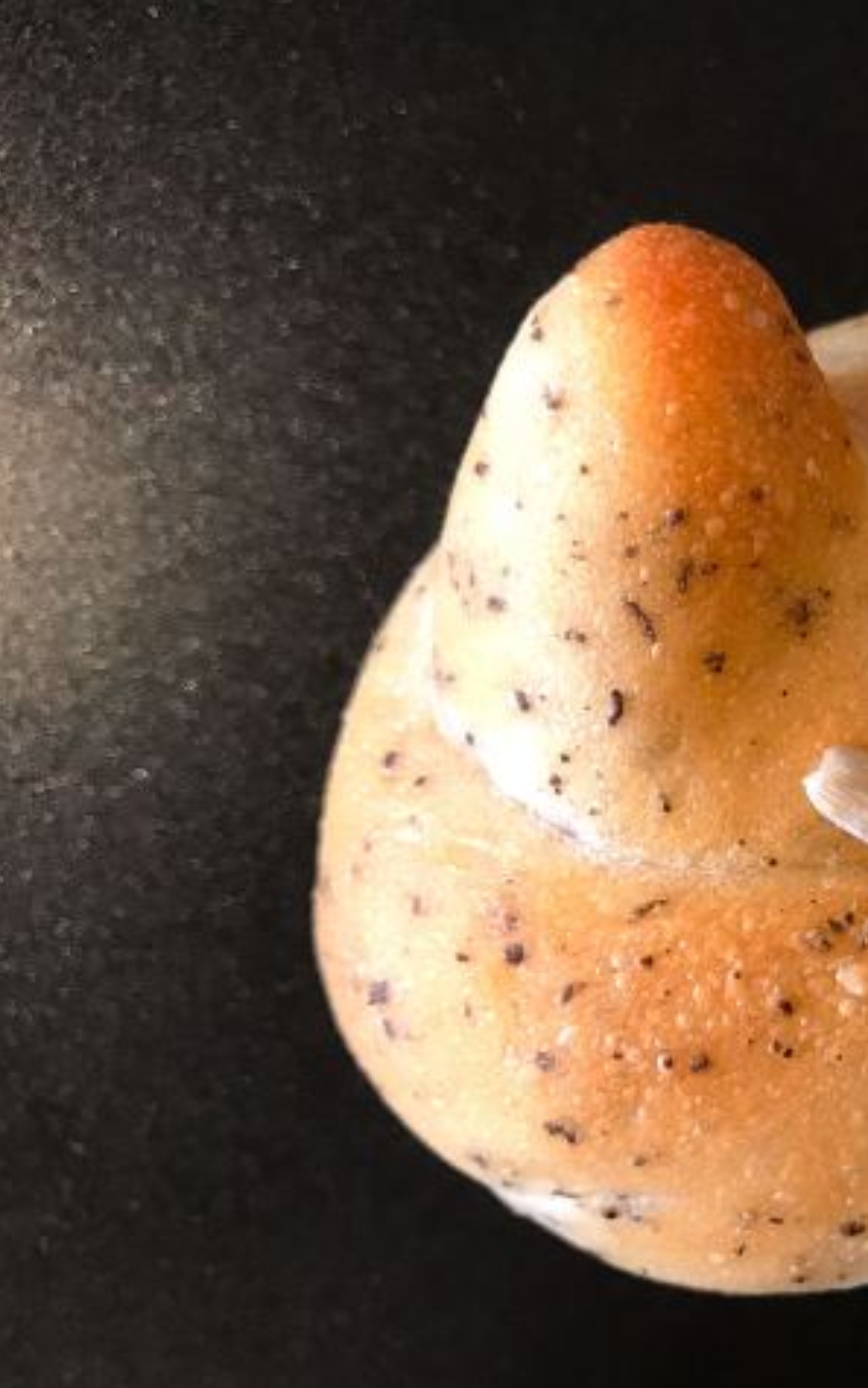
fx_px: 1514
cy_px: 698
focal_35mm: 40
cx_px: 924
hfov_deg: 29.3
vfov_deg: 49.3
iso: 50
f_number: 1.8
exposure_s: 1/17
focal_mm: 3.99
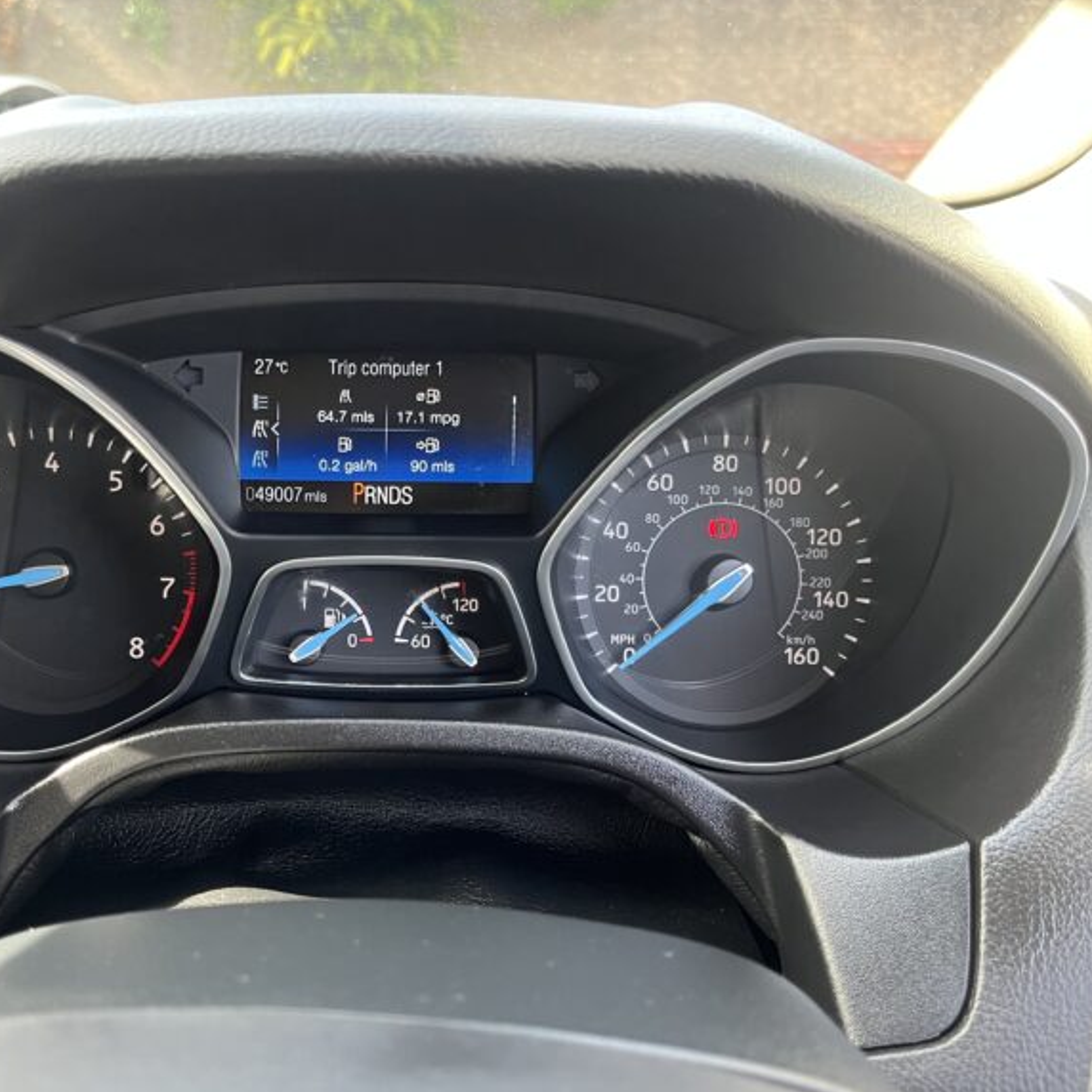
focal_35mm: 32
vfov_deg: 51.1
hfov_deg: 50.3
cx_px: 370
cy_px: 547
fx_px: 1142
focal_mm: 5.1
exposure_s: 1/92
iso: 125
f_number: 1.6
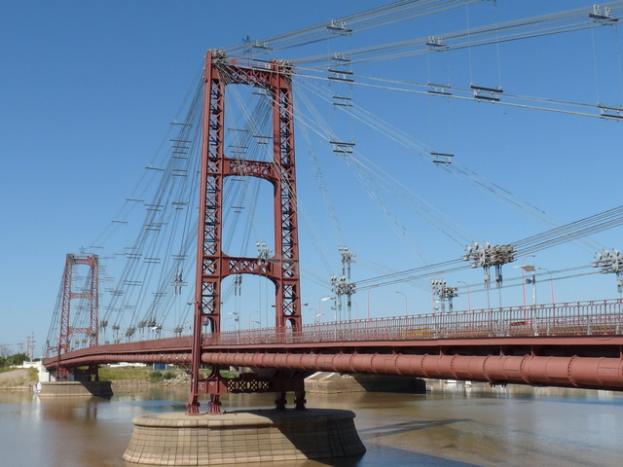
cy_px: 234
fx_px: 756
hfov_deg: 44.8
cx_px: 312
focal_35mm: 42
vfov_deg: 34.3
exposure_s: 1/400
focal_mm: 4.8
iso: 100
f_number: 6.3
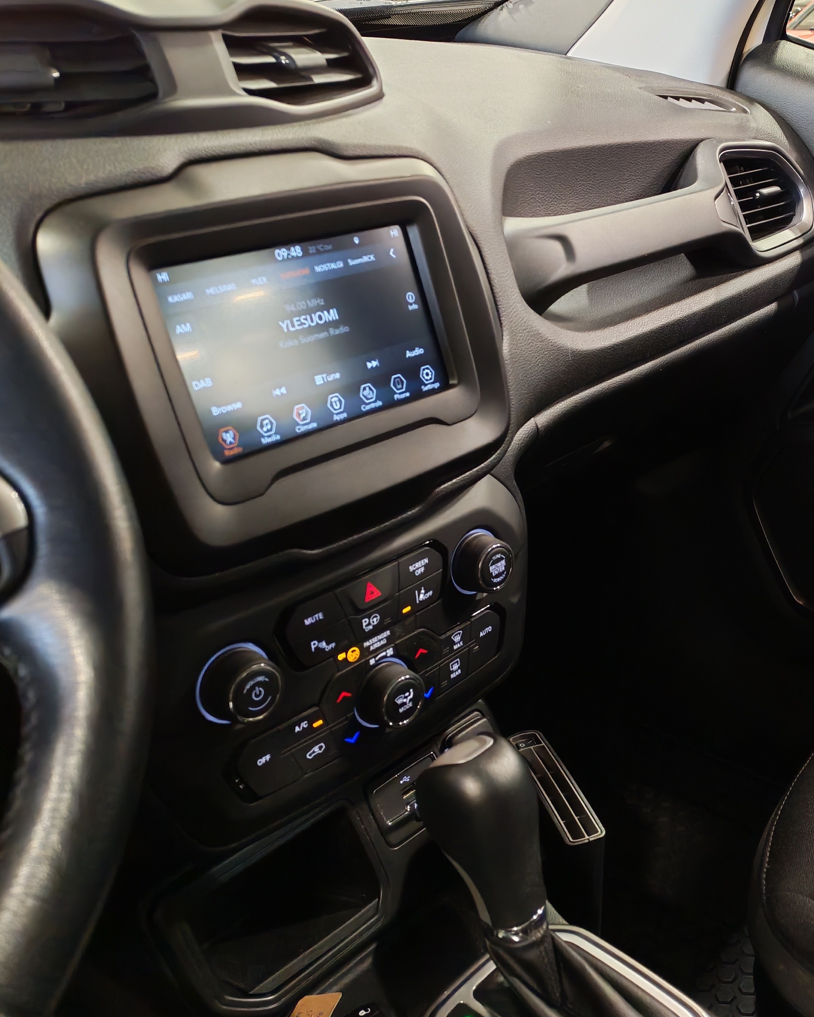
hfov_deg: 36.1
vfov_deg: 46.8
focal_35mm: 39
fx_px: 1175
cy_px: 547
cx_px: 718
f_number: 1.9
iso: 1600
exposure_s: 1/50
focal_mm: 6.12
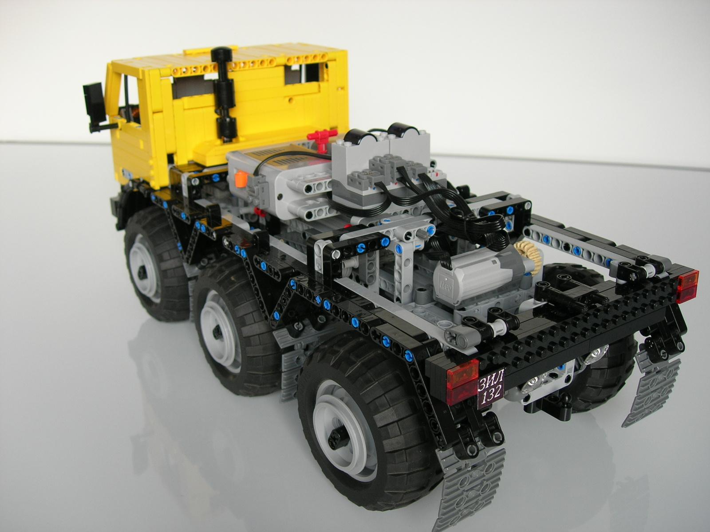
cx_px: 355
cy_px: 266
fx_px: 779
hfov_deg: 49.0
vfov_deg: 37.7
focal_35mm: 38
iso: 64
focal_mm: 7.8
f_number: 2.8
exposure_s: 1/21.2
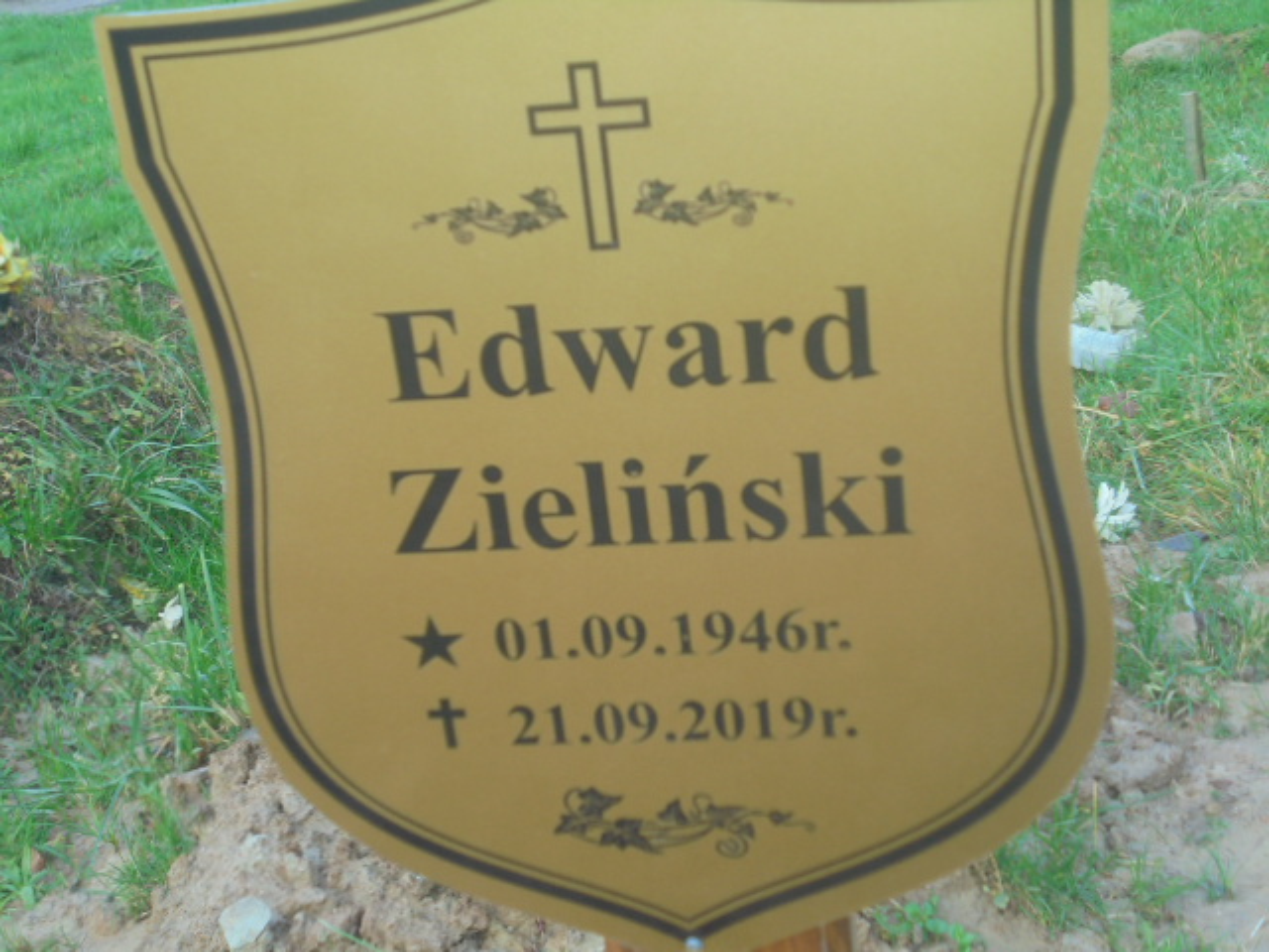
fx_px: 2053
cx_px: 634
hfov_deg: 34.3
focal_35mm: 56
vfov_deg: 26.1
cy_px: 476
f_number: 5.2
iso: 100
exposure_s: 1/50
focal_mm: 10.1
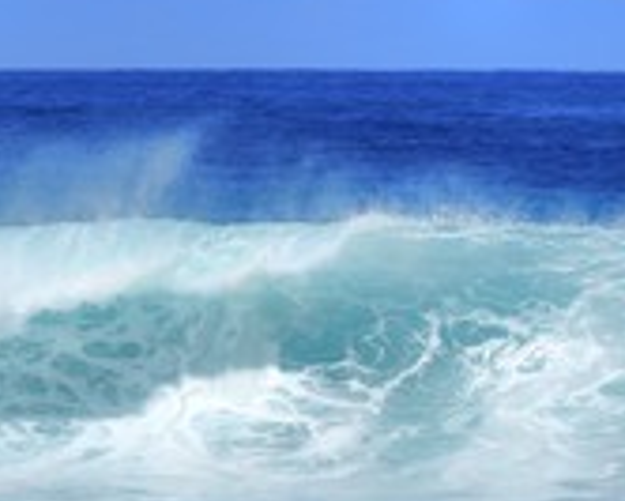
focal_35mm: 475
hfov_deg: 4.1
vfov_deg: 3.3
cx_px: 94
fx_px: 8792
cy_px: 471
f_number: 16
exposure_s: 1/250
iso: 200
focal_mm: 200
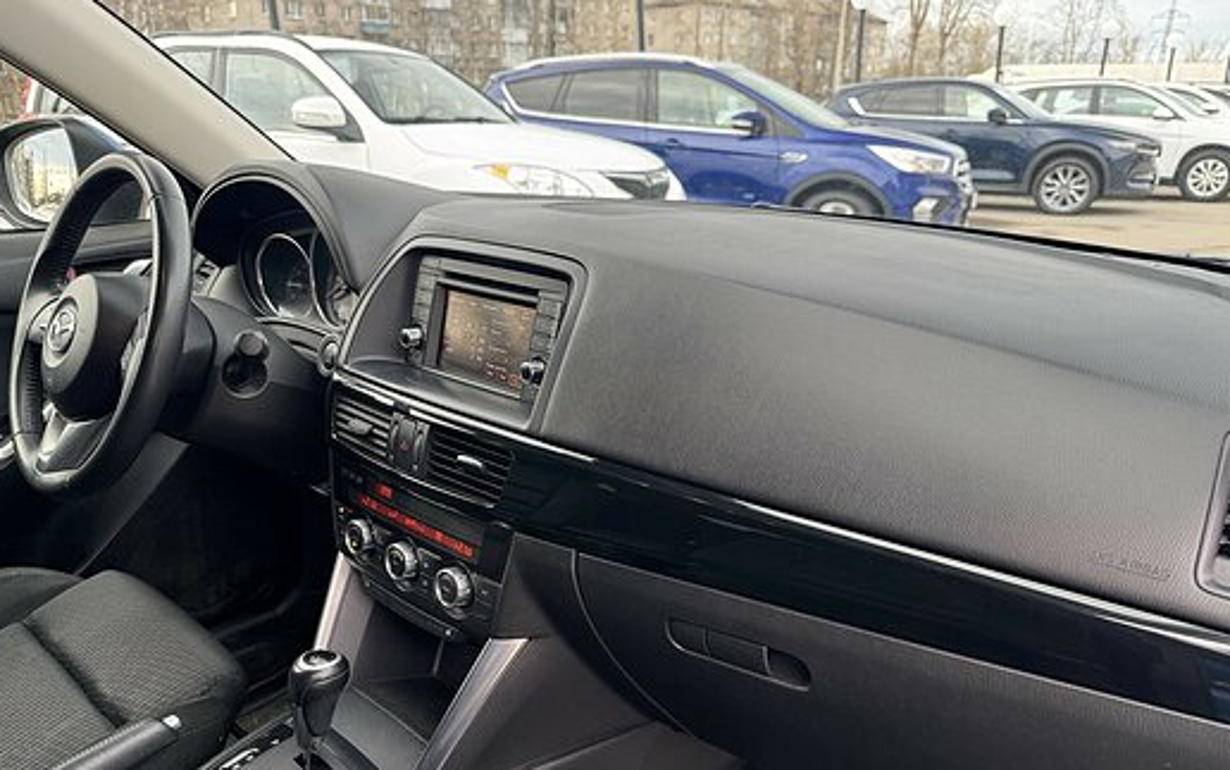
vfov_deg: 45.7
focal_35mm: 27
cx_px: 584
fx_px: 905
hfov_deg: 68.3
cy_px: 483
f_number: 1.78
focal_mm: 6.76
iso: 160
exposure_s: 1/121
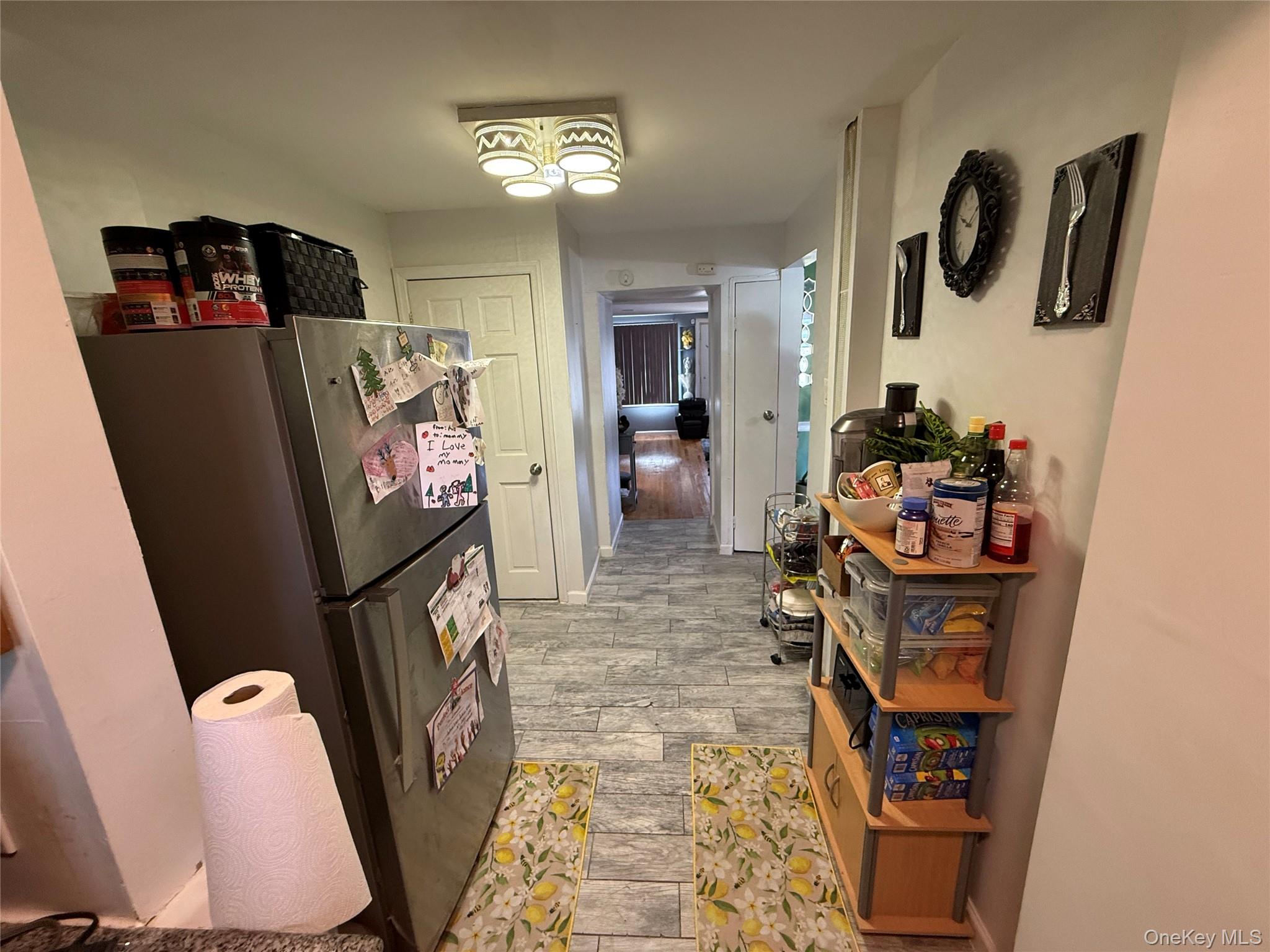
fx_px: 514
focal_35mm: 14
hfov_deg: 102.1
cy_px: 476
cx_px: 635
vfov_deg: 85.7
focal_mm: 2.22
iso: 250
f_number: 2.2
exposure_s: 1/60
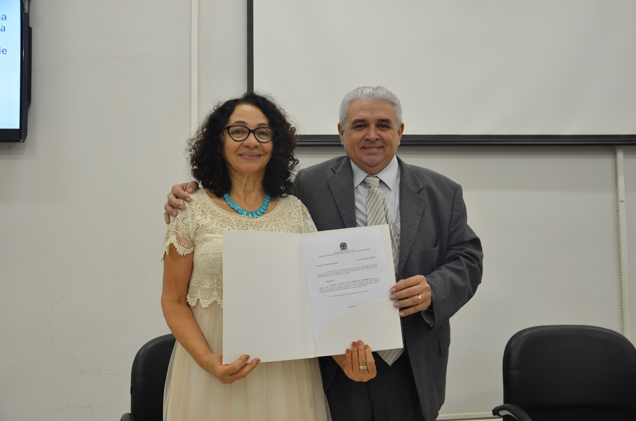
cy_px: 210
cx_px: 318
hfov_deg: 59.6
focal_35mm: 32
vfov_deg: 41.5
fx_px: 555
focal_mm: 21
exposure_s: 1/30
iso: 400
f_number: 5
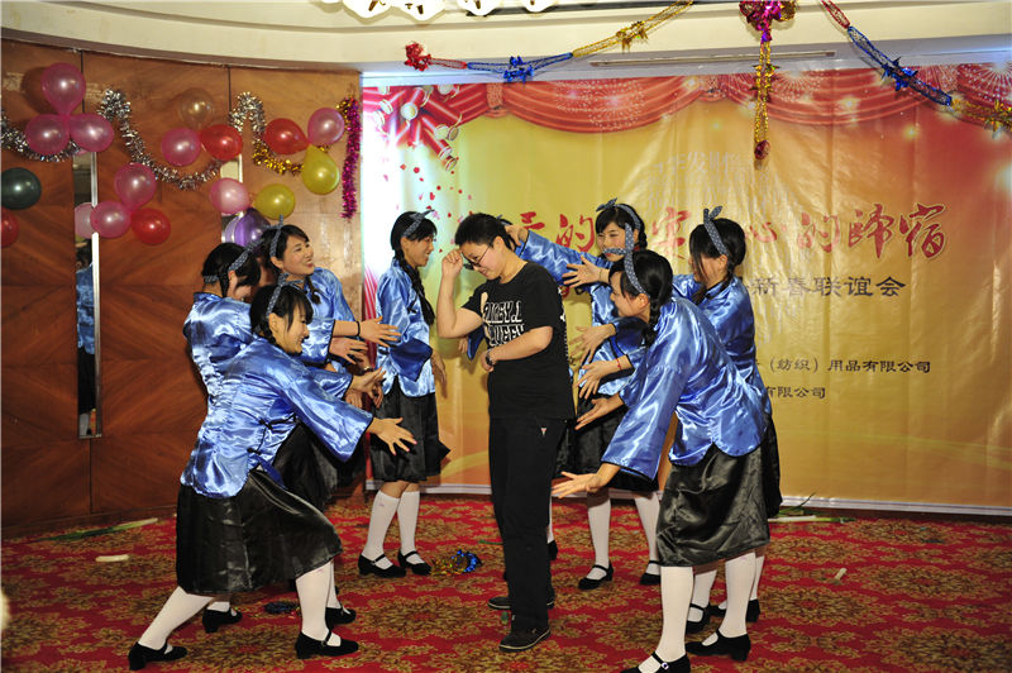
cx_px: 506
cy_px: 336
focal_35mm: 44
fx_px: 1236
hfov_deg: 44.5
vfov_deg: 30.5
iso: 1600
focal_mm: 44
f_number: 2.8
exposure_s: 1/160
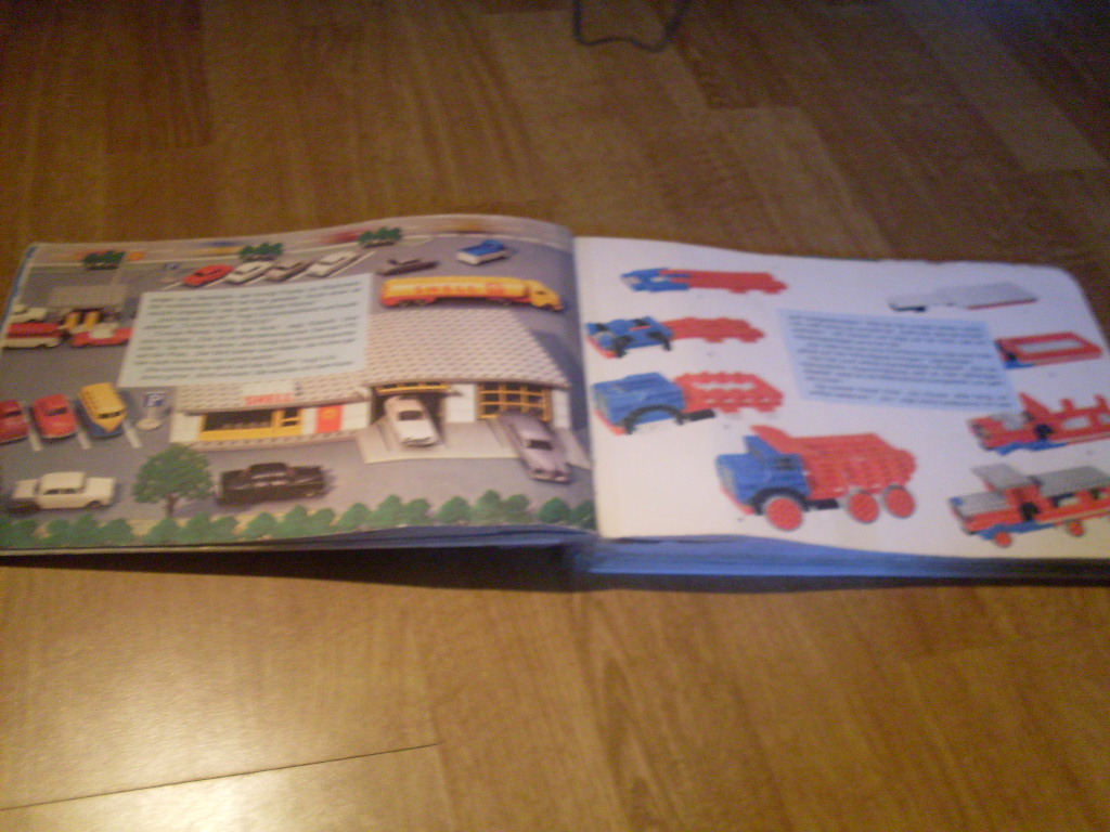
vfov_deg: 37.7
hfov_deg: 49.0
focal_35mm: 38
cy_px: 416
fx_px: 1219
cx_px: 555
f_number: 2.8
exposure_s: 1/10
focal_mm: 6.3
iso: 200
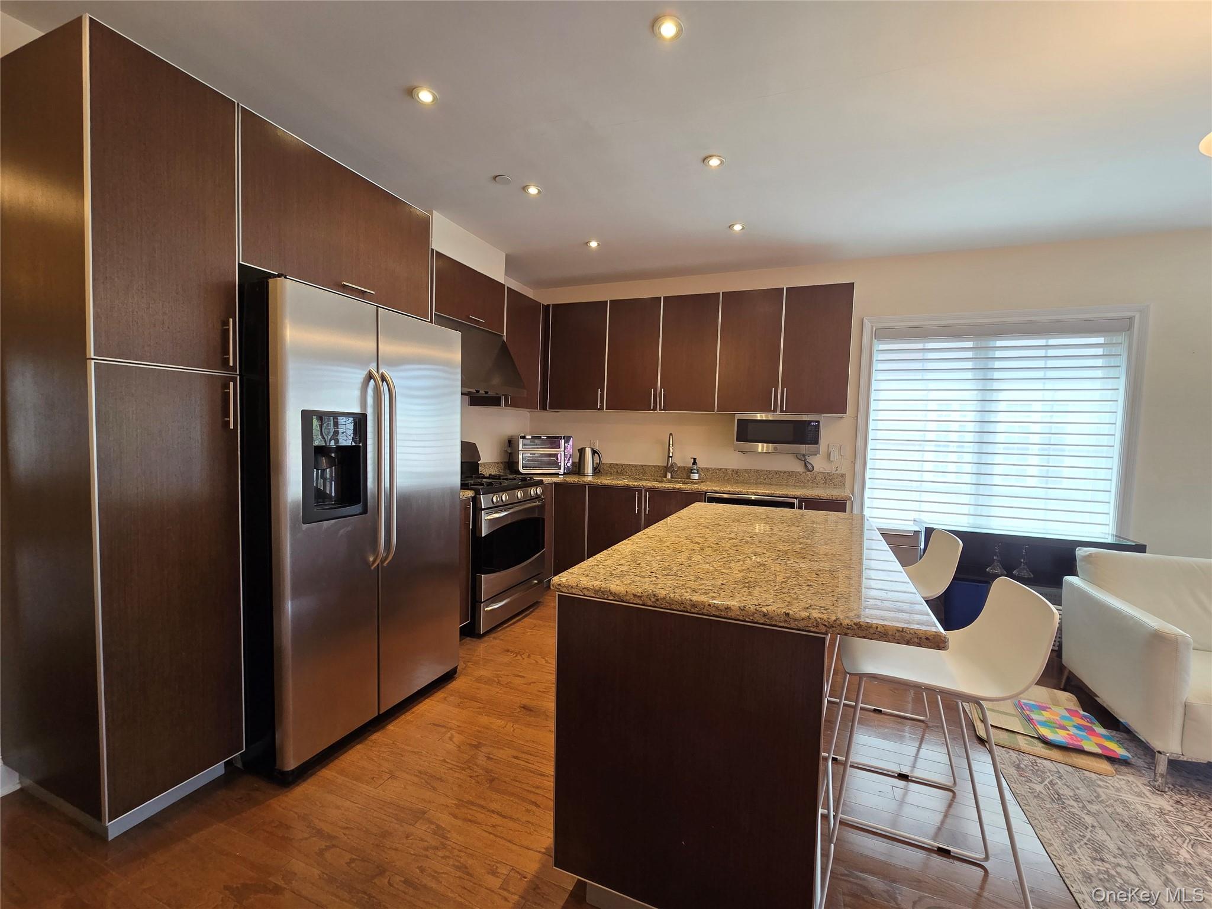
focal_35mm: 13
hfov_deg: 106.2
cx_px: 606
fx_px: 455
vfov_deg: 89.9
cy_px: 454
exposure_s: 1/60
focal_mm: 2.2
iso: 125
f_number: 2.2
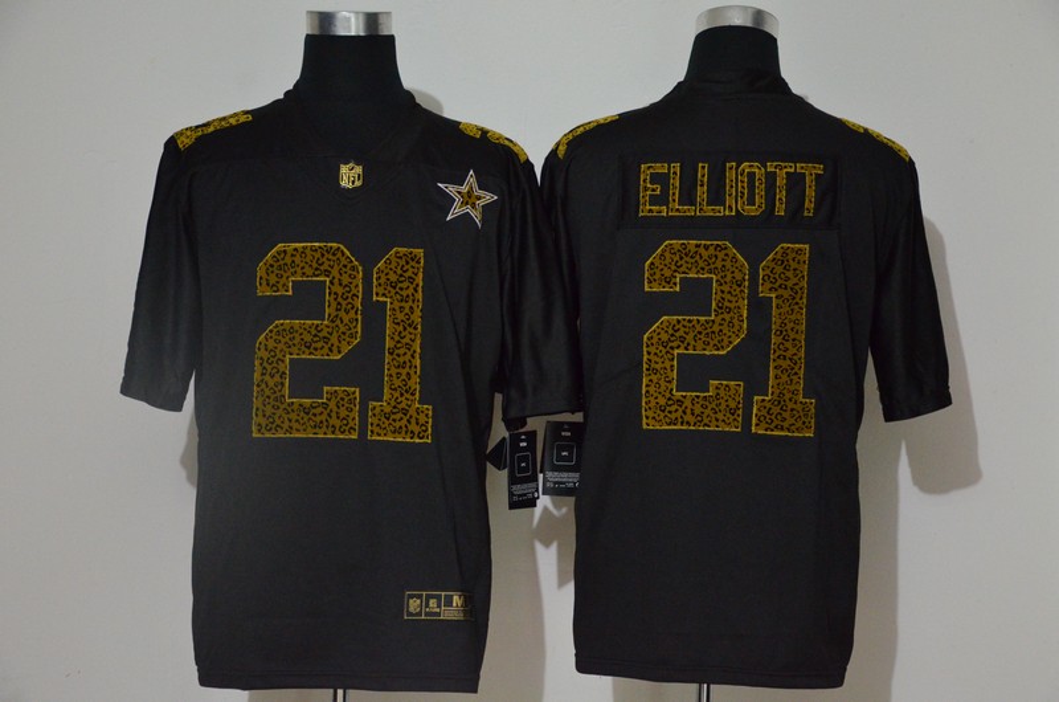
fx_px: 2114
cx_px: 530
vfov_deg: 18.8
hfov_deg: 28.1
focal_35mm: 72
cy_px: 351
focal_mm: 48
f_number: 4.5
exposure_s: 1/20
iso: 4000
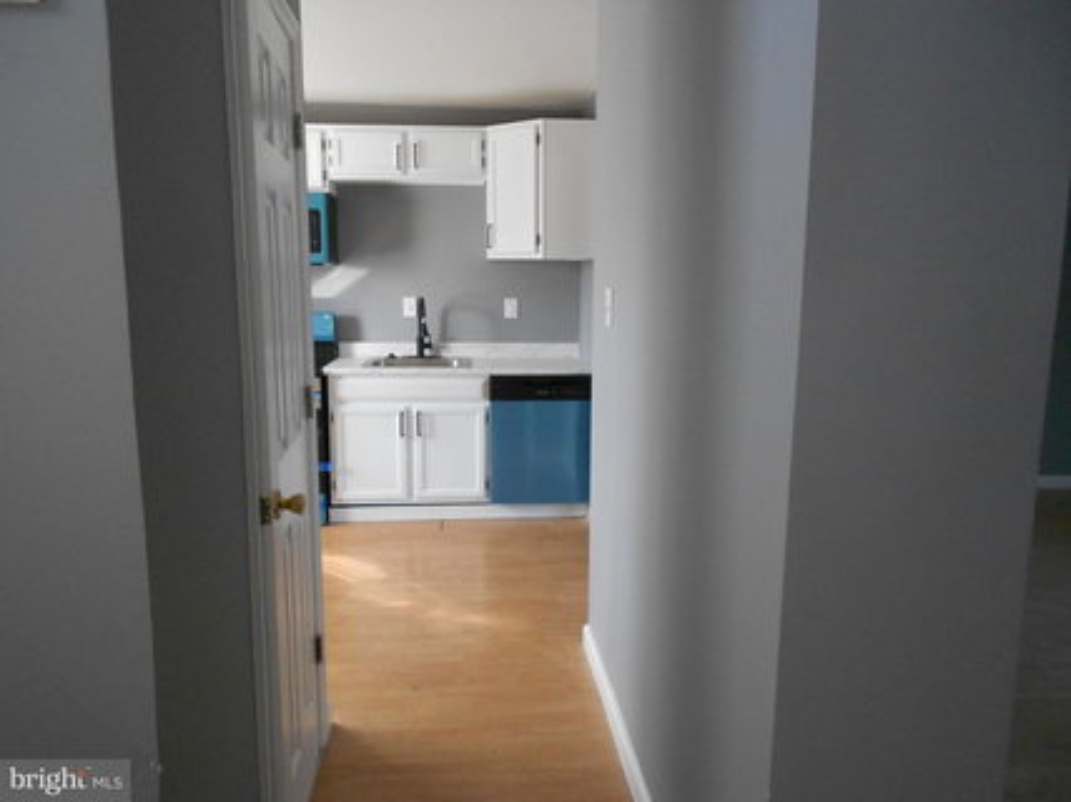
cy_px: 401
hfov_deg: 67.3
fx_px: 804
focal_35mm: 26
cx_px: 536
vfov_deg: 53.0
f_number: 3.2
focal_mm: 4.6
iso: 400
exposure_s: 1/60
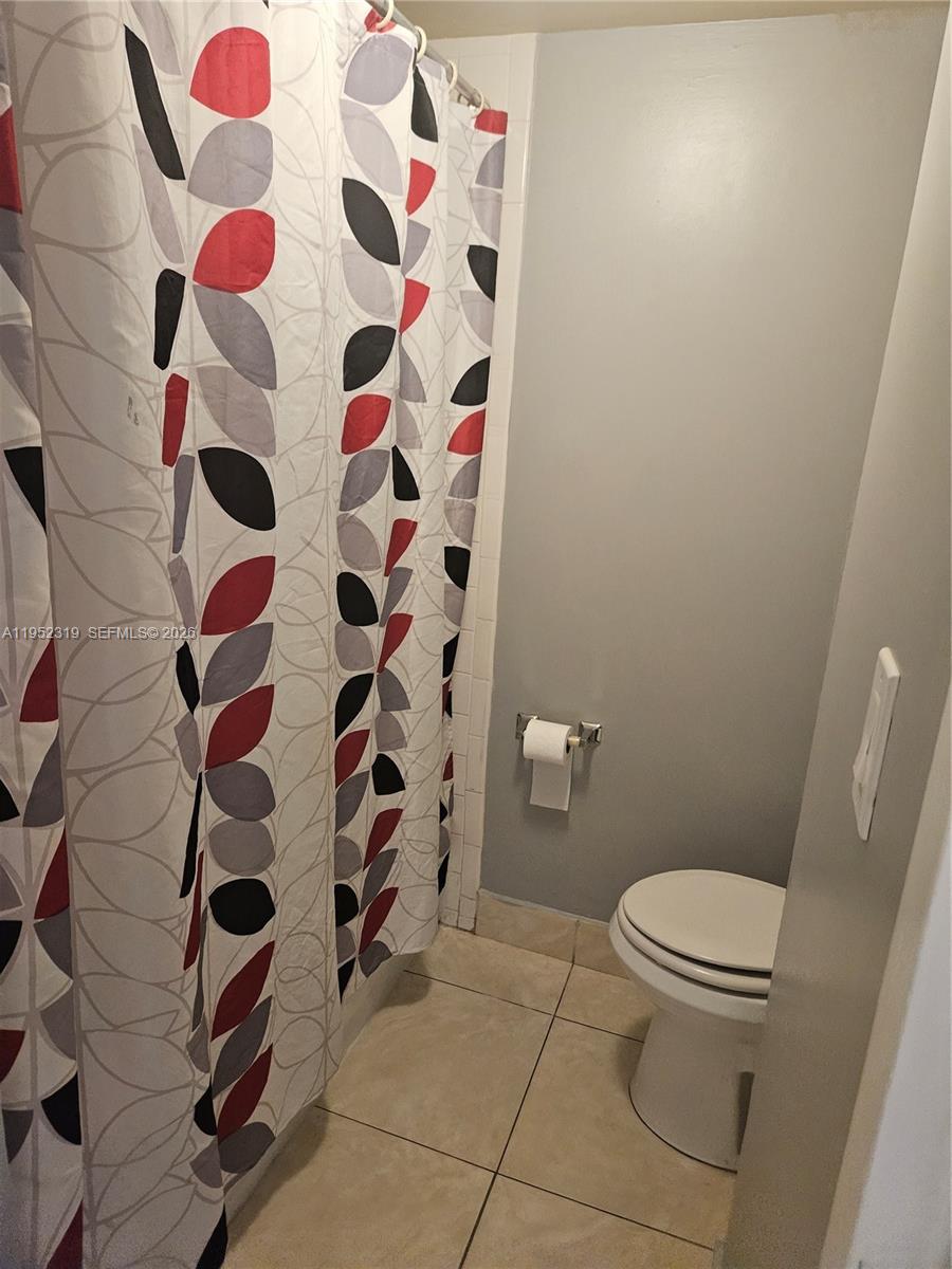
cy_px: 634
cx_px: 476
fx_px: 843
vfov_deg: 73.9
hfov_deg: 58.9
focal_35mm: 23
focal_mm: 5.4
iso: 1250
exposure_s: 1/120
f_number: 1.8
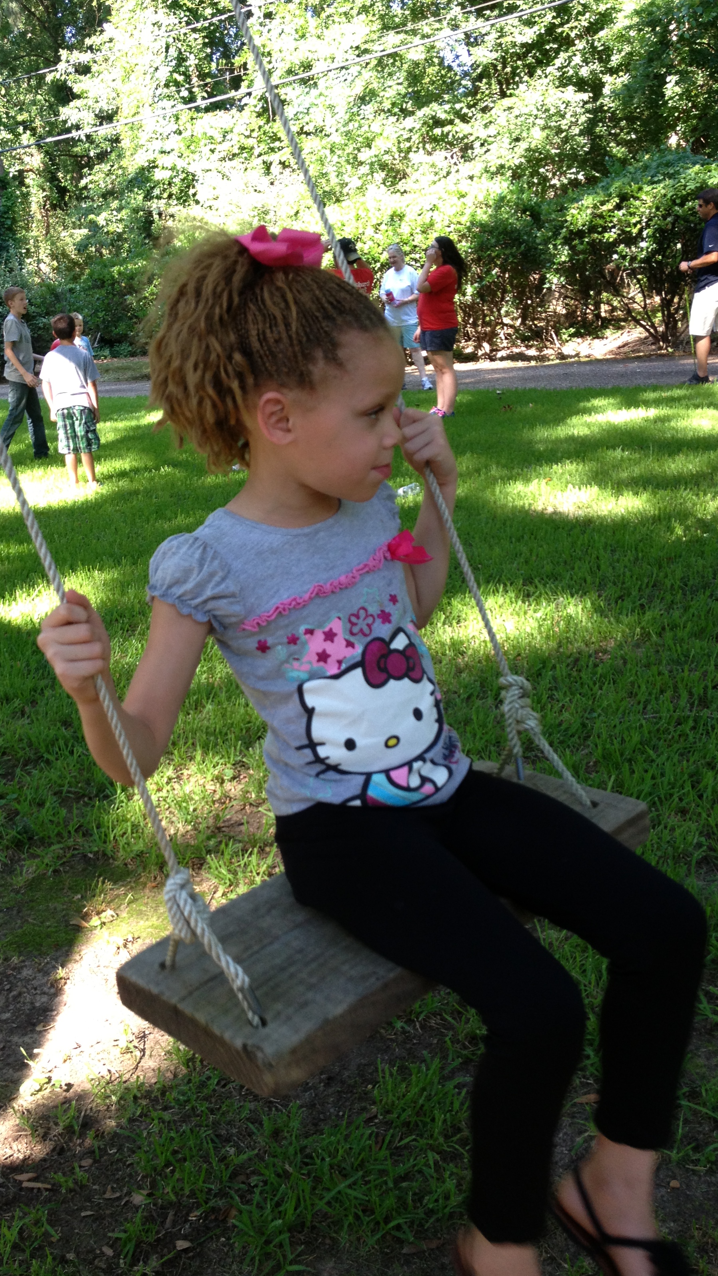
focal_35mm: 39
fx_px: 1320
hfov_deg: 30.3
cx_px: 272
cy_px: 645
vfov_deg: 51.6
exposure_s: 1/120
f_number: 2.4
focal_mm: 4.28
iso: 80
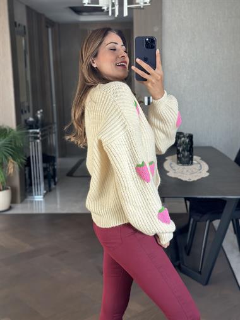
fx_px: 443
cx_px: 120
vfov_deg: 39.6
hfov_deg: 30.3
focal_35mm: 48
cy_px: 160
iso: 125
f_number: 1.78
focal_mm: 6.86
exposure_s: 1/131
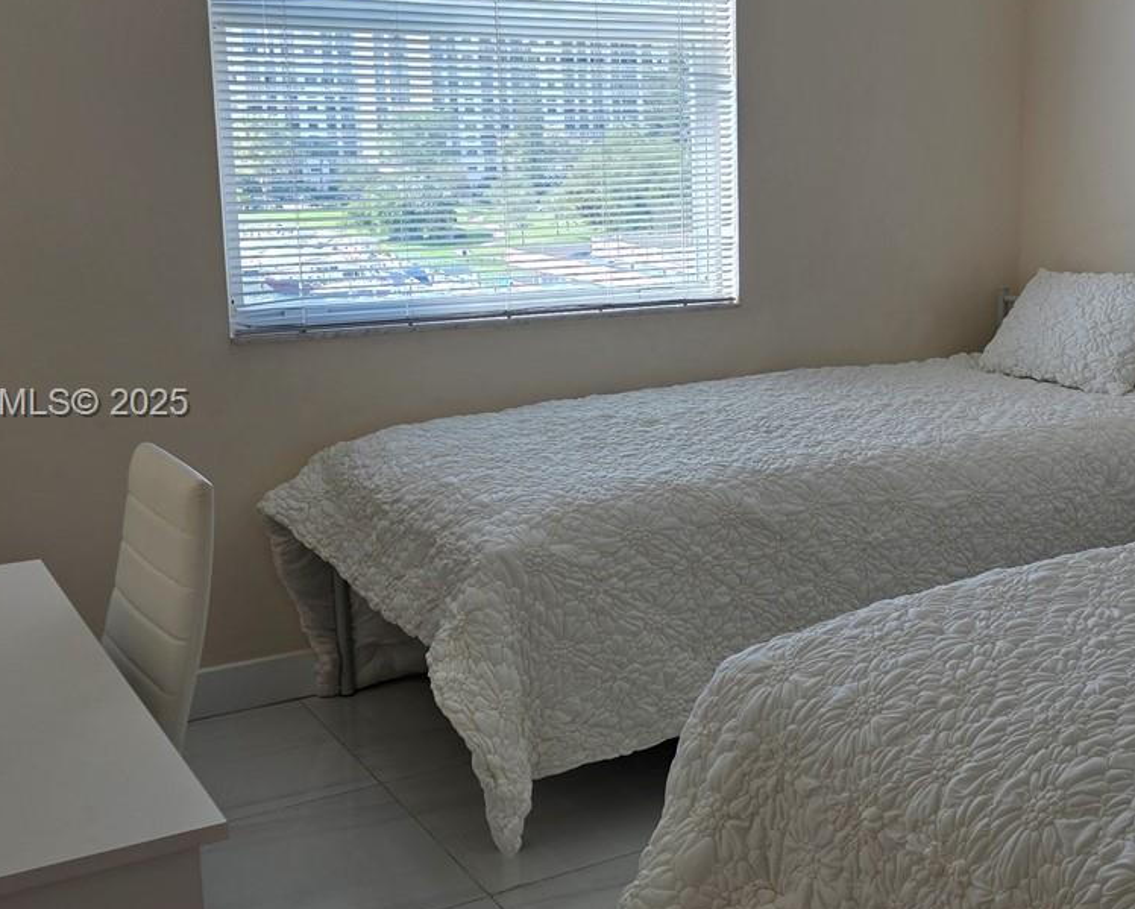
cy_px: 405
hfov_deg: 37.2
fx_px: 1613
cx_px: 930
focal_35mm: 48
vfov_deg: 31.4
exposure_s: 1/359
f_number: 1.7
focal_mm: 6.25
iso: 32
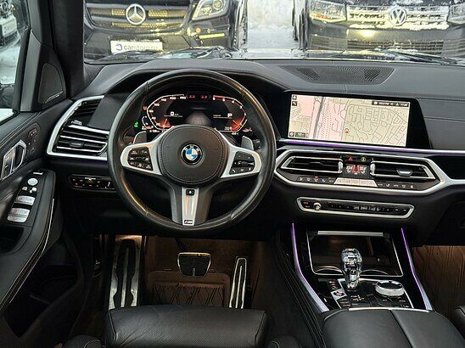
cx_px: 232
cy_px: 174
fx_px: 644
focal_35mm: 48
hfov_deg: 39.7
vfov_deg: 30.2
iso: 500
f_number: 1.78
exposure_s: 1/31
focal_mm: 6.76
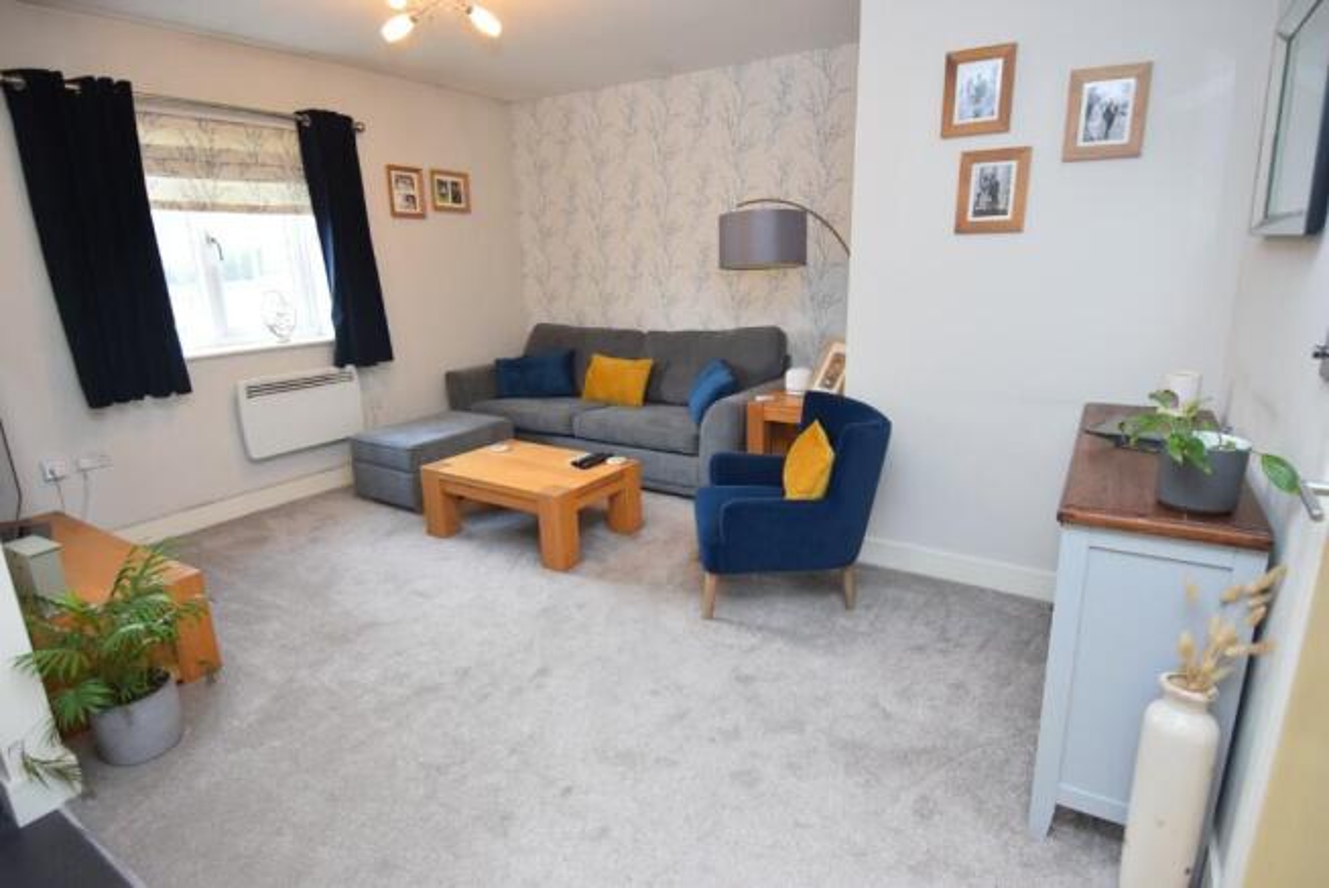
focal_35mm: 18
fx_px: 665
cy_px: 444
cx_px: 664
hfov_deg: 90.0
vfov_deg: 67.5
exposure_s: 1/60
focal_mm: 12
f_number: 4
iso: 800
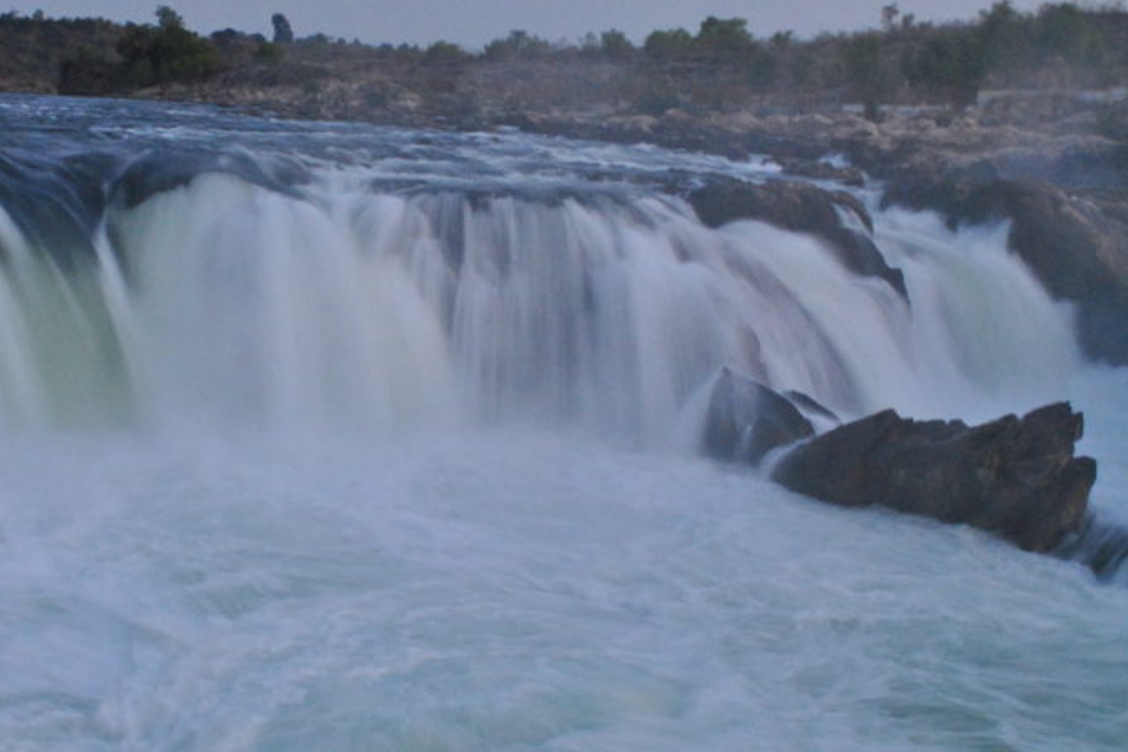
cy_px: 383
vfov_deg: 24.6
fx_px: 1723
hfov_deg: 36.1
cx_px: 451
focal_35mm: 55
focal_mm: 24
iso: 800
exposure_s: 1/3
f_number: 9
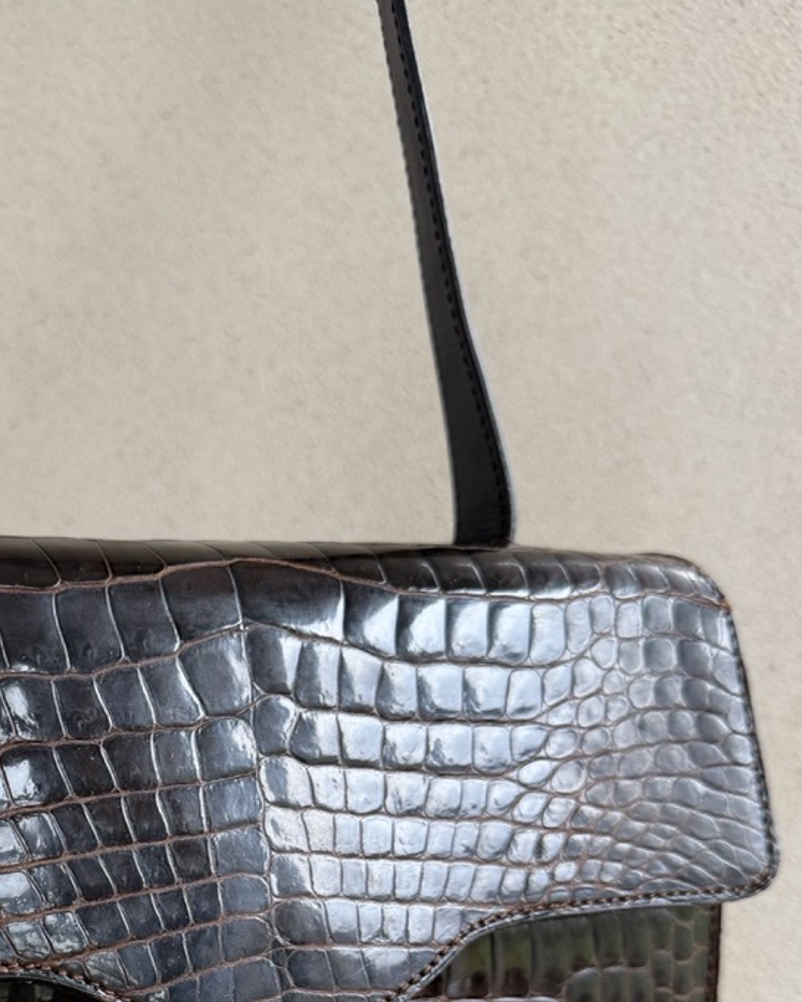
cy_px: 878
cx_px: 129
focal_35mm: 44
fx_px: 1305
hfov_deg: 32.9
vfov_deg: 39.4
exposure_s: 1/121
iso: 100
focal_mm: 6.76
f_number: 1.78
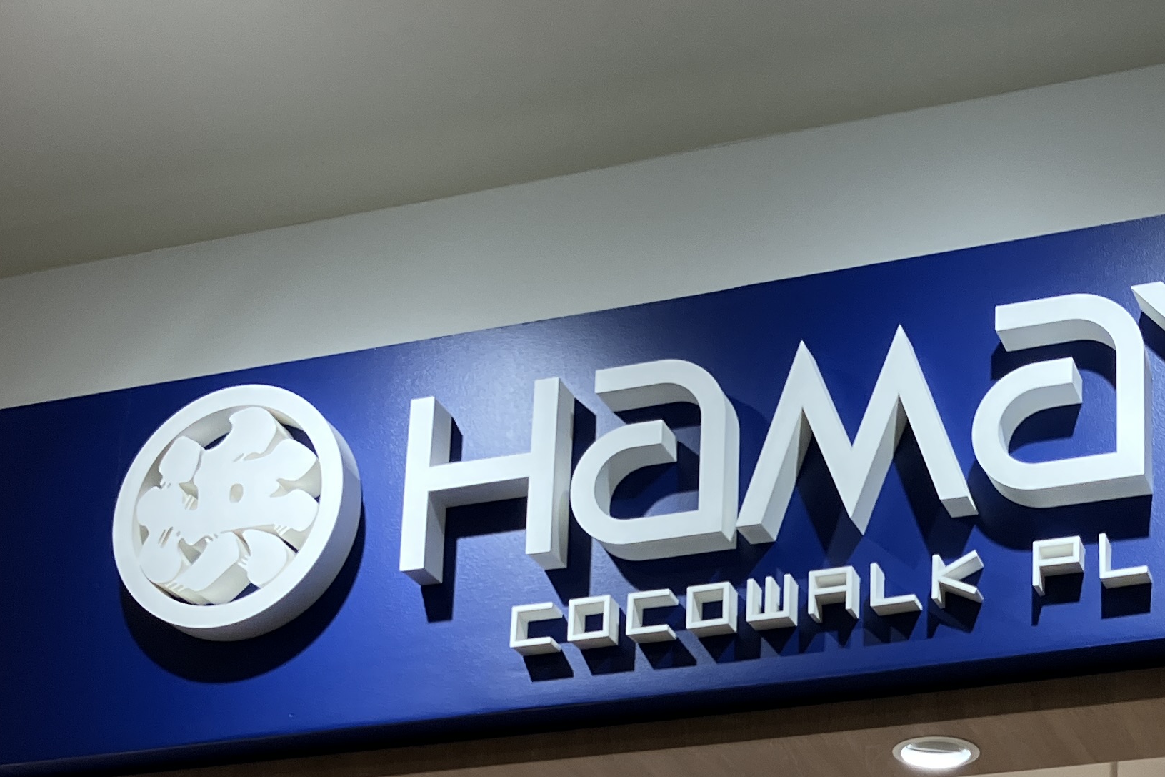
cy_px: 961
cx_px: 848
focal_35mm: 72
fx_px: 2330
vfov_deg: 17.9
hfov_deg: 27.8
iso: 50
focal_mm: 3.99
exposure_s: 1/120
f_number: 1.8
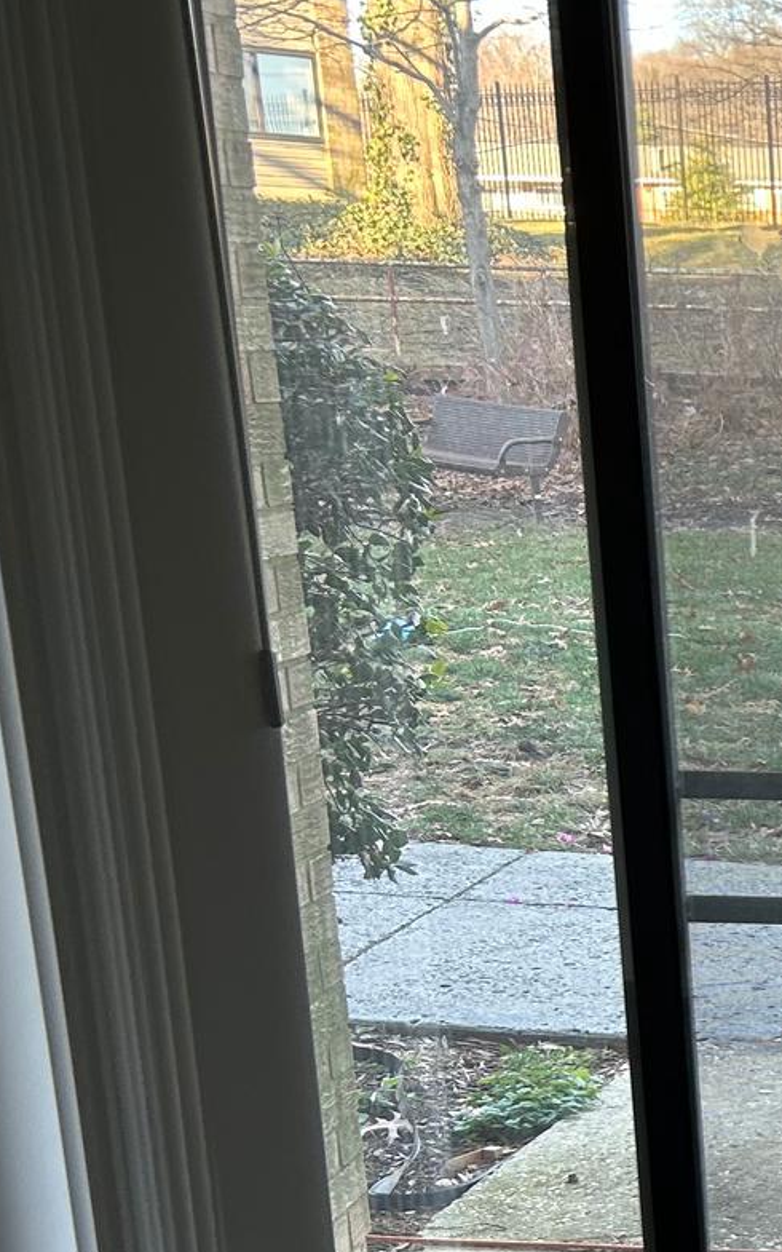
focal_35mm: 72
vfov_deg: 27.9
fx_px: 2455
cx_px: 1419
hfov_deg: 15.5
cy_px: 1033
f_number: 1.5
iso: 50
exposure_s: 1/121
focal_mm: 5.7
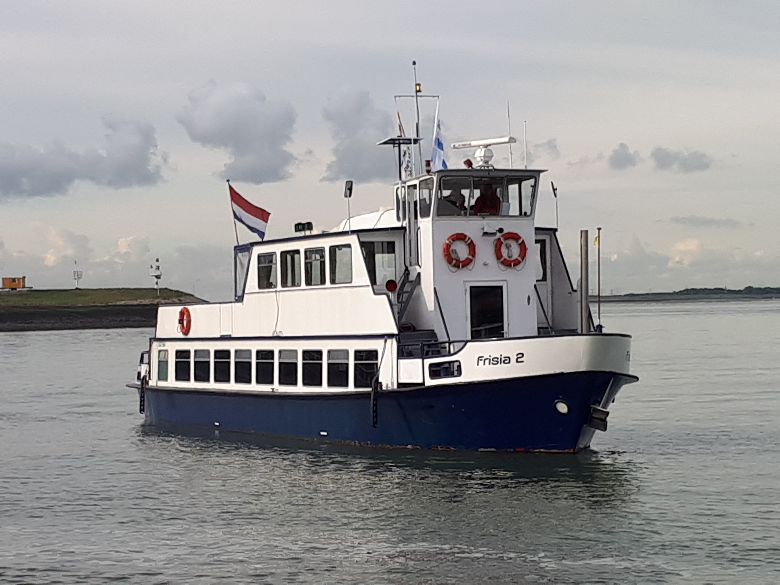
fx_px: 608
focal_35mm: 27
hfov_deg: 65.3
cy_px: 292
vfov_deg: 51.4
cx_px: 390
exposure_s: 1/1071
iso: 40
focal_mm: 3.6
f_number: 1.9
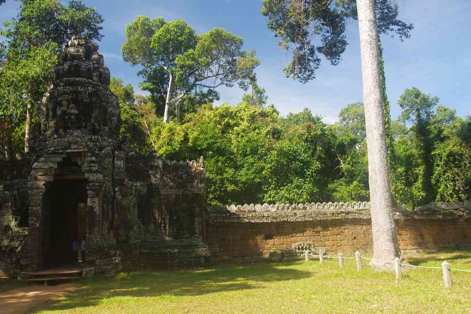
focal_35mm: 34
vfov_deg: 38.4
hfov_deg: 55.1
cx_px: 236
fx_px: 451
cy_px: 157
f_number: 10
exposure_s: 1/50
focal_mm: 23
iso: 200
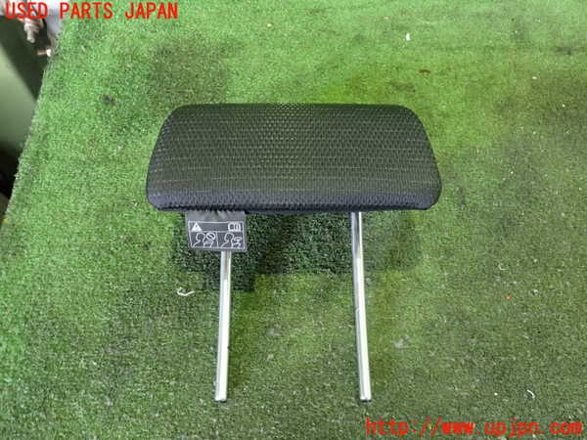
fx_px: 509
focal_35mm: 30
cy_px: 220
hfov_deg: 60.0
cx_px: 294
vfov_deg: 46.8
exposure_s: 1/30
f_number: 2.3
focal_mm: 5.4
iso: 800
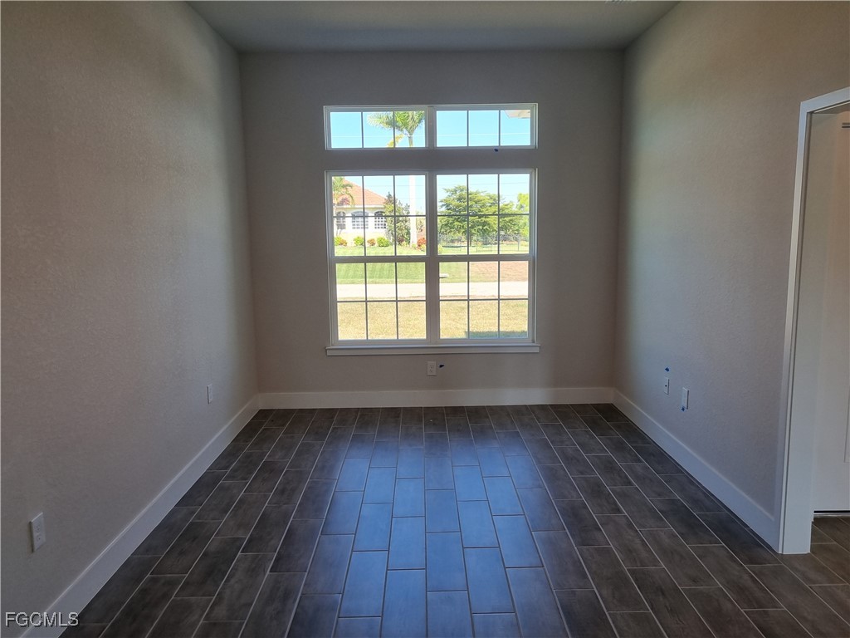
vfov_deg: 53.1
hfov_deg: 67.3
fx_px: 638
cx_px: 425
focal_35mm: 26
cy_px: 319
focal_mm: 5.4
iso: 50
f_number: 1.8
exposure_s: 1/173
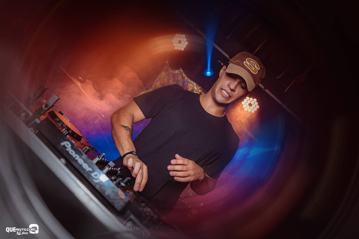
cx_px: 180
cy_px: 120
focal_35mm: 22
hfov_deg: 77.3
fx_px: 224
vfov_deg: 56.1
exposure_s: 1/400
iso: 800
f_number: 1.7
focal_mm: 15
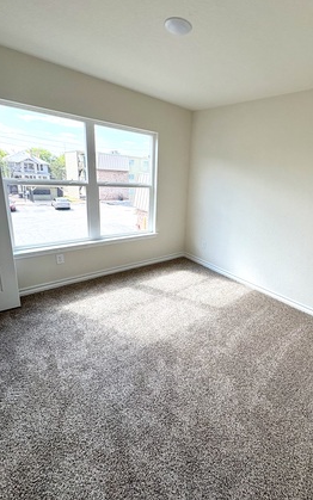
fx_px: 232
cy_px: 236
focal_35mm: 17
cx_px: 203
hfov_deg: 66.6
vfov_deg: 94.3
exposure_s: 1/304
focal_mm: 2.22
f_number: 2.2
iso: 64
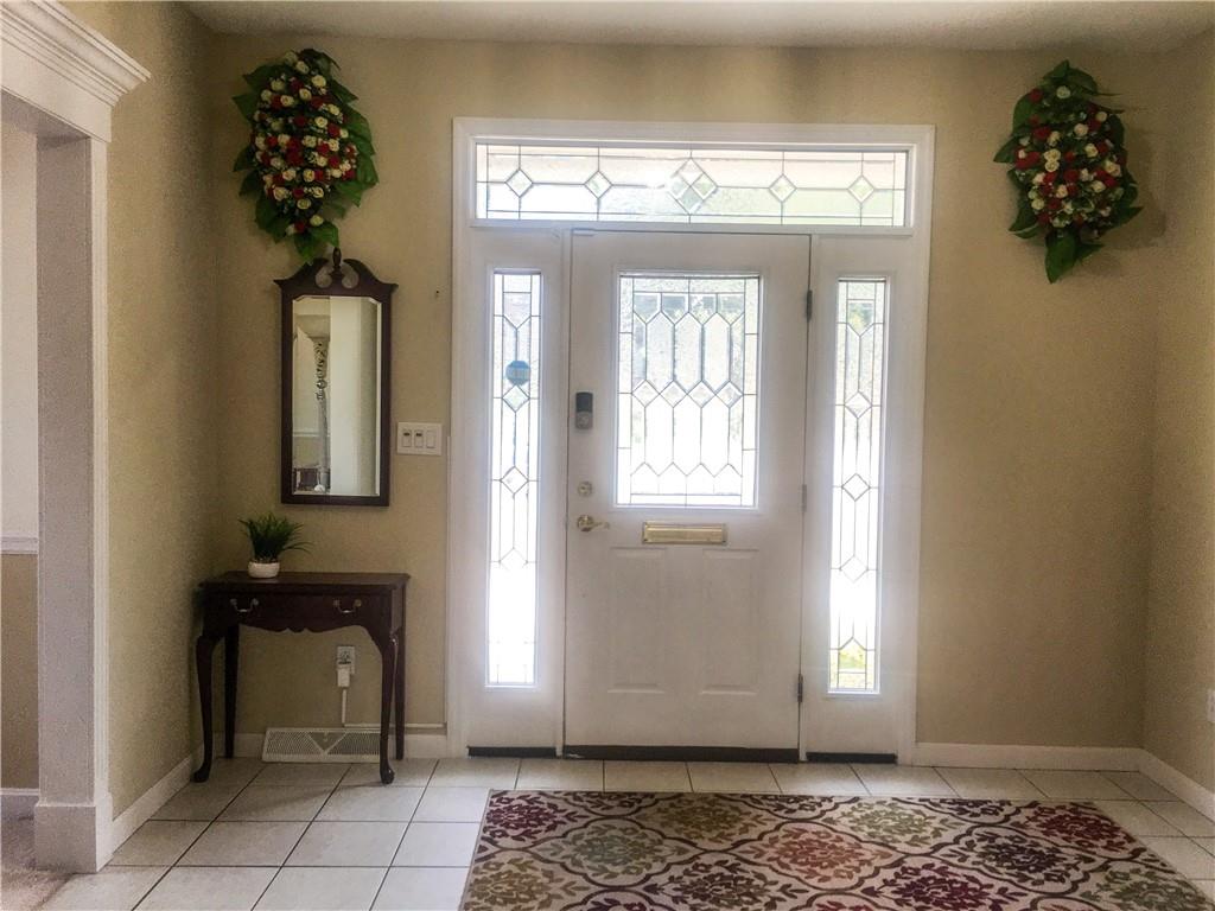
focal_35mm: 29
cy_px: 456
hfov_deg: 61.7
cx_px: 608
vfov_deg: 48.2
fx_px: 1018
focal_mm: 4.15
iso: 32
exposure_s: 1/120
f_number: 2.2
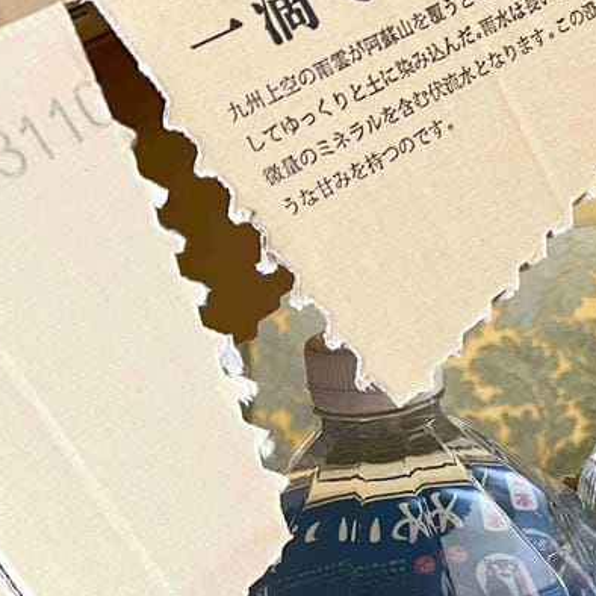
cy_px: 408
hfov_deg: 23.3
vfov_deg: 24.5
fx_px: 1364
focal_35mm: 70
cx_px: 641
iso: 250
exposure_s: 1/60
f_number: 1.5
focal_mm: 5.7
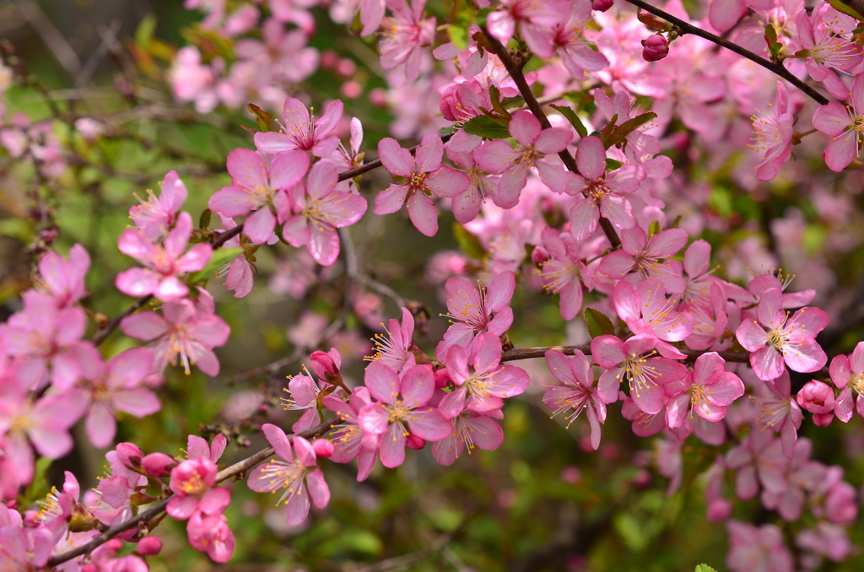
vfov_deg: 22.5
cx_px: 432
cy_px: 286
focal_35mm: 60
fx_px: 1437
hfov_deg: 33.5
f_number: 5.6
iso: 100
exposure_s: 1/200
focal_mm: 40
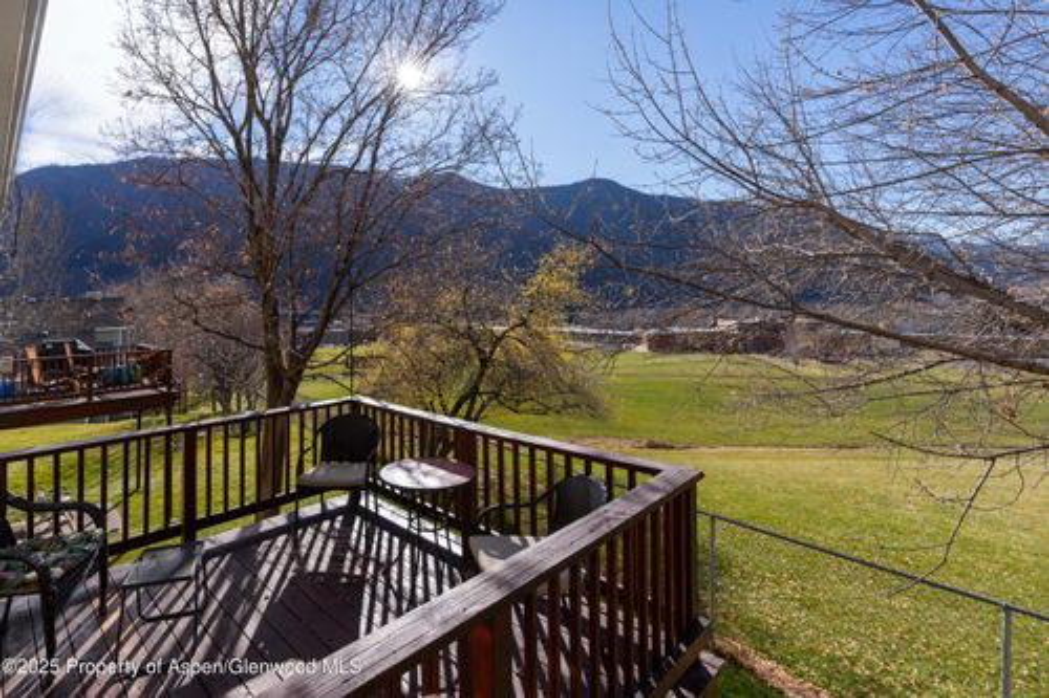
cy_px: 349
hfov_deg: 95.0
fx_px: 481
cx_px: 524
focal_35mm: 16
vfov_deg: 72.0
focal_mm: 16.5
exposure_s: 1/640
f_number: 5
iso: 100
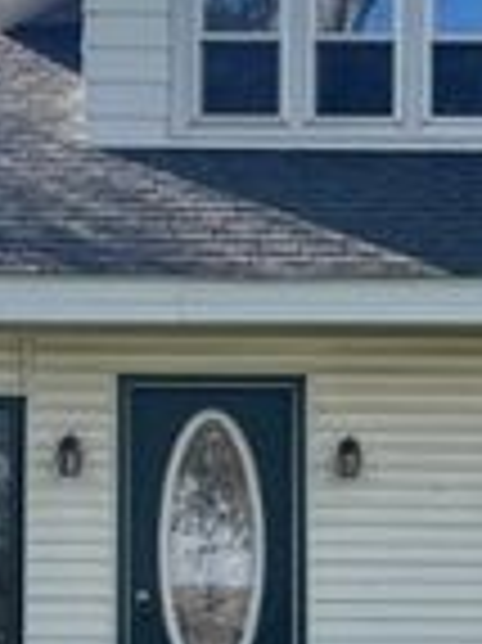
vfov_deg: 16.3
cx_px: 180
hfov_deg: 12.2
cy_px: 435
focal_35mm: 121
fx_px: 2250
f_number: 1.6
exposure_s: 1/1776
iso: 50
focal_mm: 5.1
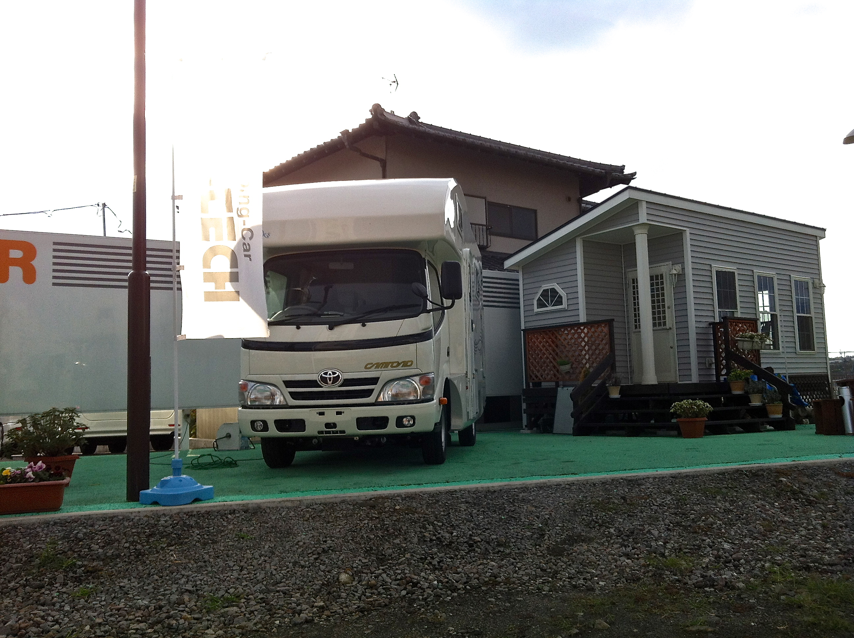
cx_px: 427
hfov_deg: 52.7
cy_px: 319
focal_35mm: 35
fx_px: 862
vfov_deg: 40.6
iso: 80
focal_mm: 3.85
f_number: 2.8
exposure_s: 1/656
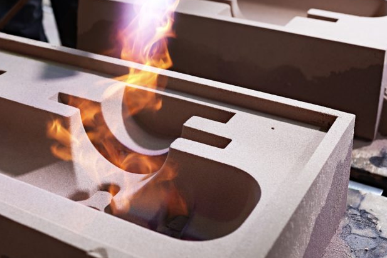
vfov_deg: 24.6
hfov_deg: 36.0
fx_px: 591
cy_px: 95
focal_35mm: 55
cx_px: 141
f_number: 3.2
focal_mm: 35
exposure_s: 1/2
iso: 80
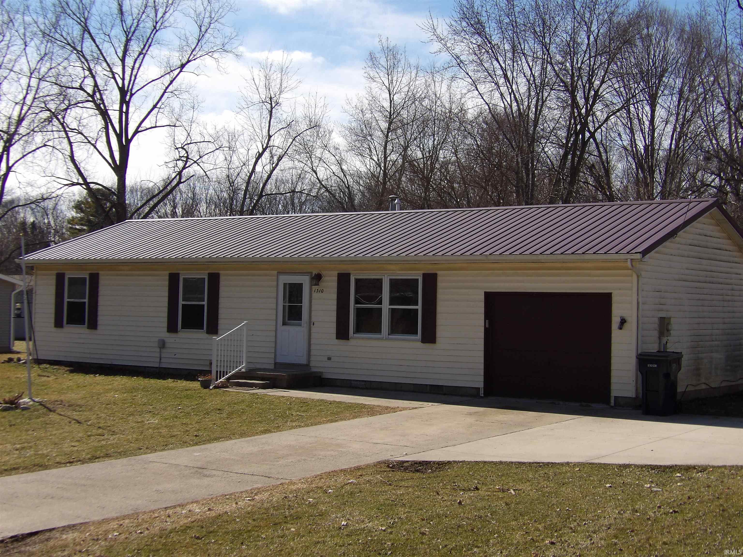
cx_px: 372
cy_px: 278
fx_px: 1138
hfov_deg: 36.2
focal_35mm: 53
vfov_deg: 27.5
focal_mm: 9.5
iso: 100
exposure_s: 1/887
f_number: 3.9
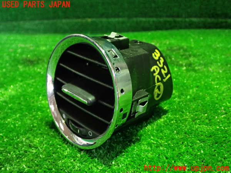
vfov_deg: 37.7
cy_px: 86
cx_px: 116
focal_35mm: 38
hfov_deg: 49.0
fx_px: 254
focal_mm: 6.83
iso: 800
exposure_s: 1/13
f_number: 2.7
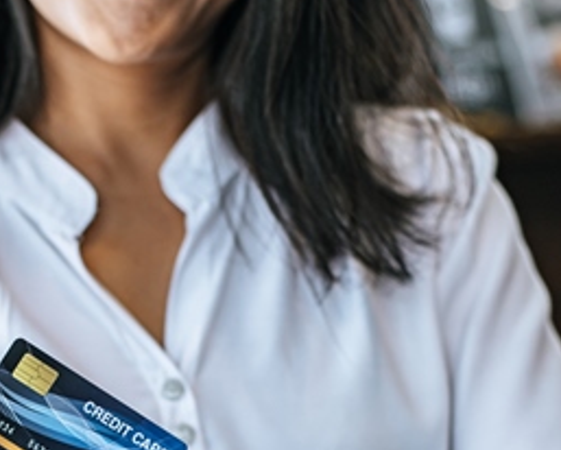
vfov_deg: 10.5
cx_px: 40
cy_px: 488
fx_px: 2426
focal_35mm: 146
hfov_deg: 13.1
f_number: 2.5
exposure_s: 1/100
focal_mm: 50
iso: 400
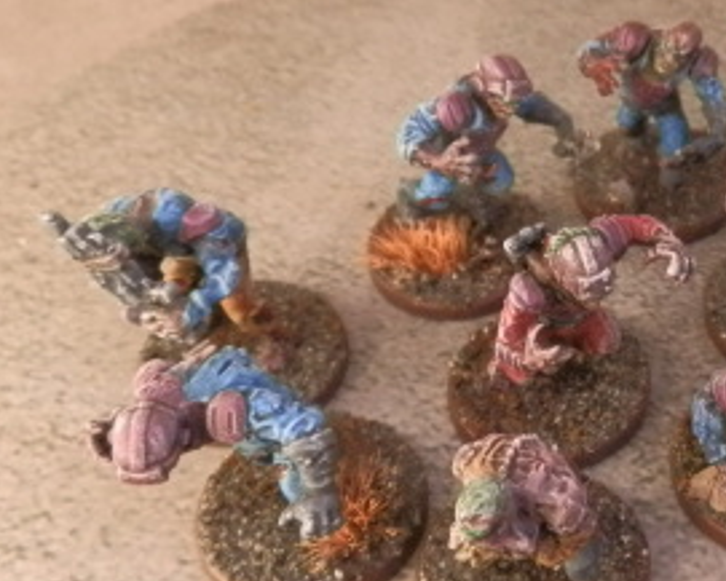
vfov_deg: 28.0
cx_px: 705
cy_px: 212
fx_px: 1161
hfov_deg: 32.3
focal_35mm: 54
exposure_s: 1/80
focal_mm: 5
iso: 400
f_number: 3.1
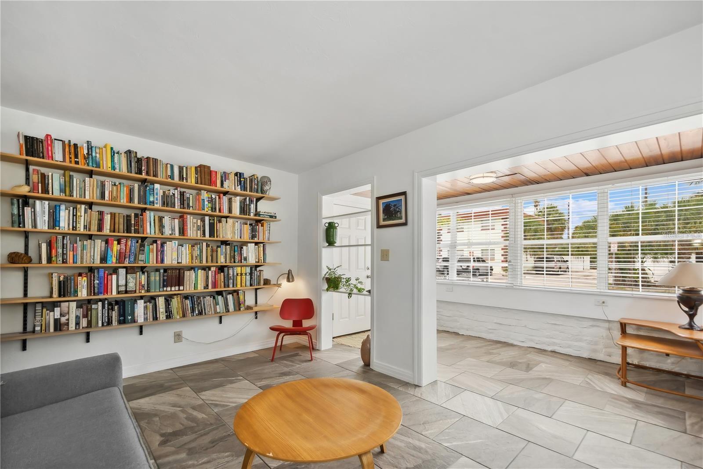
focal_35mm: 15
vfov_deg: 77.3
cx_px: 352
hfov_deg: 100.4
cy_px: 234
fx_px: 293
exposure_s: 1/50
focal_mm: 10
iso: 200
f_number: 8
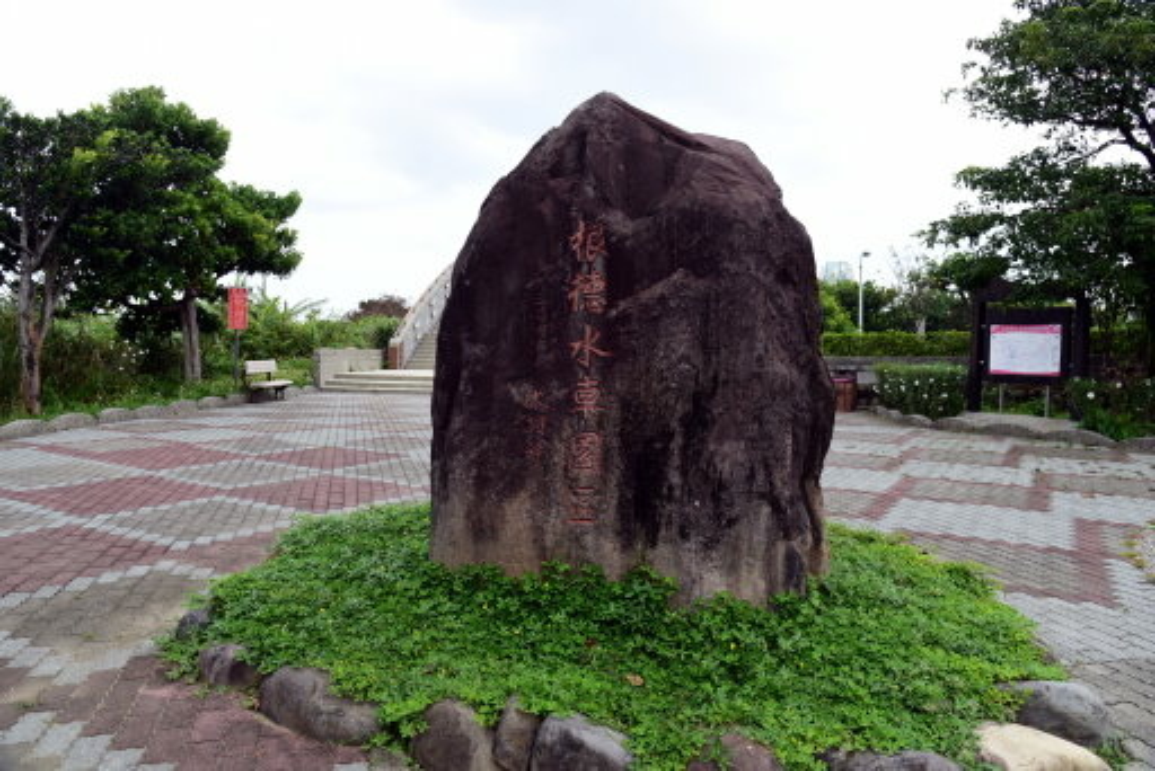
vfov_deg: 53.2
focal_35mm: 24
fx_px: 770
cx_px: 578
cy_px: 386
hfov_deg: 73.7
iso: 100
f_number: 6.3
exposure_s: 1/80
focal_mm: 24
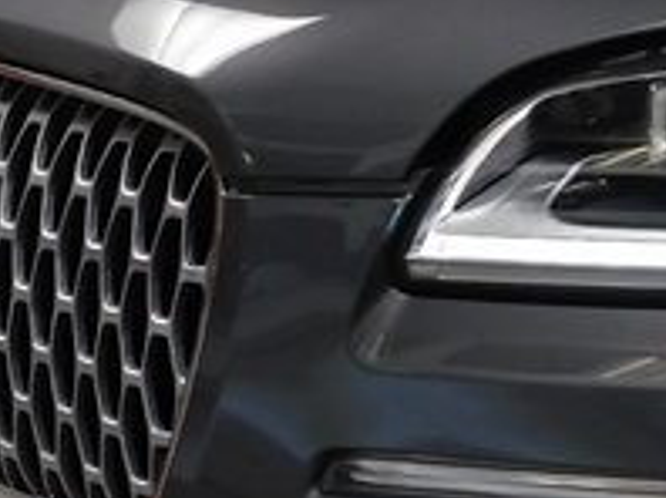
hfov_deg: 15.8
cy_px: 199
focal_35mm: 119
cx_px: 834
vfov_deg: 12.4
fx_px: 2287
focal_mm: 4
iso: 400
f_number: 3
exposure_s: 1/30
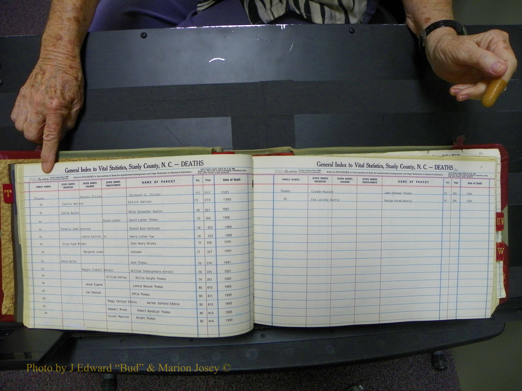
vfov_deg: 53.1
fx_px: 392
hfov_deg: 67.3
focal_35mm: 26
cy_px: 196
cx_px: 261
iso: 100
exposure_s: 1/30
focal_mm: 4.6
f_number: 2.8
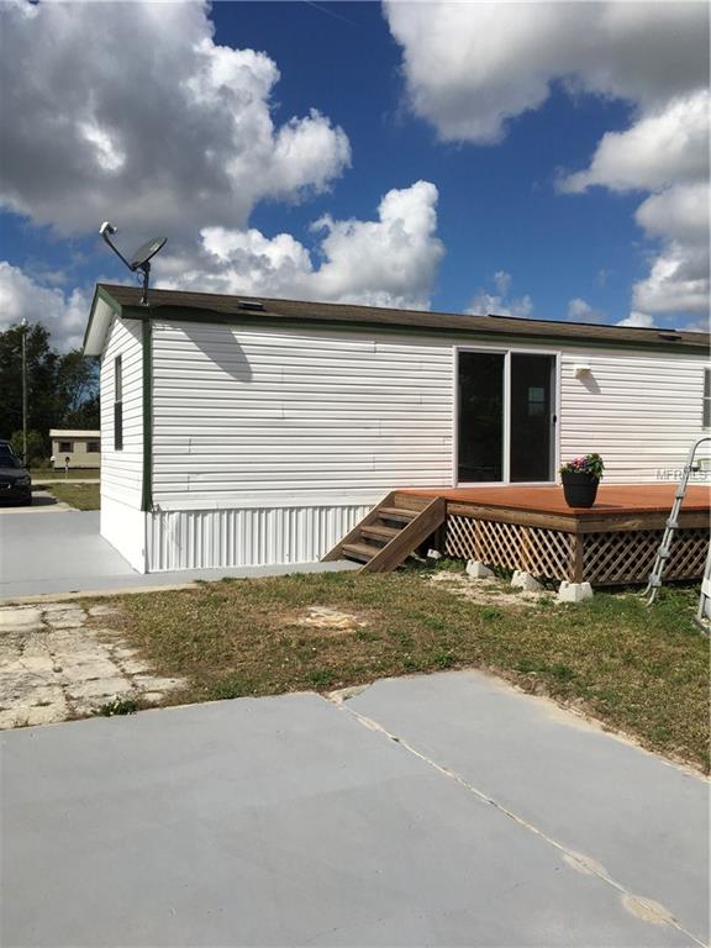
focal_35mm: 29
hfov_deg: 48.2
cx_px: 356
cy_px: 474
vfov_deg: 61.7
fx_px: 794
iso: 25
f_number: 2.2
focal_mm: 4.15
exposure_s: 1/3846
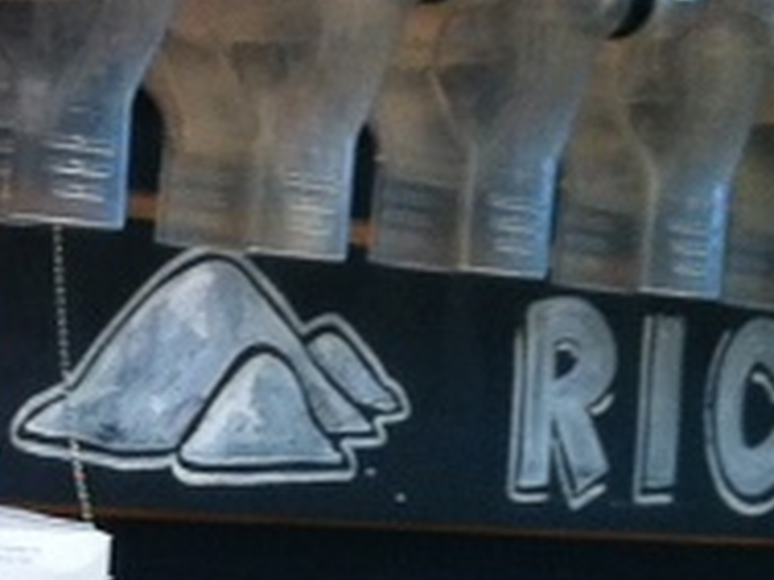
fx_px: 5389
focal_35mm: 241
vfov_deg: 6.1
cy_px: 745
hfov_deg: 8.2
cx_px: 251
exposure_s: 1/24
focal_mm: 3.85
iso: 80
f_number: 2.8
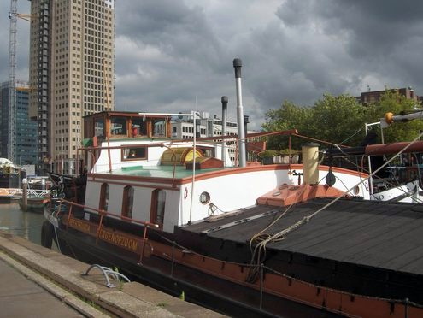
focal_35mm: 39
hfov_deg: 47.8
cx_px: 212
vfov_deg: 36.9
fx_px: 477
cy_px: 159
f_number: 4.8
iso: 100
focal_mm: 8
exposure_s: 1/862
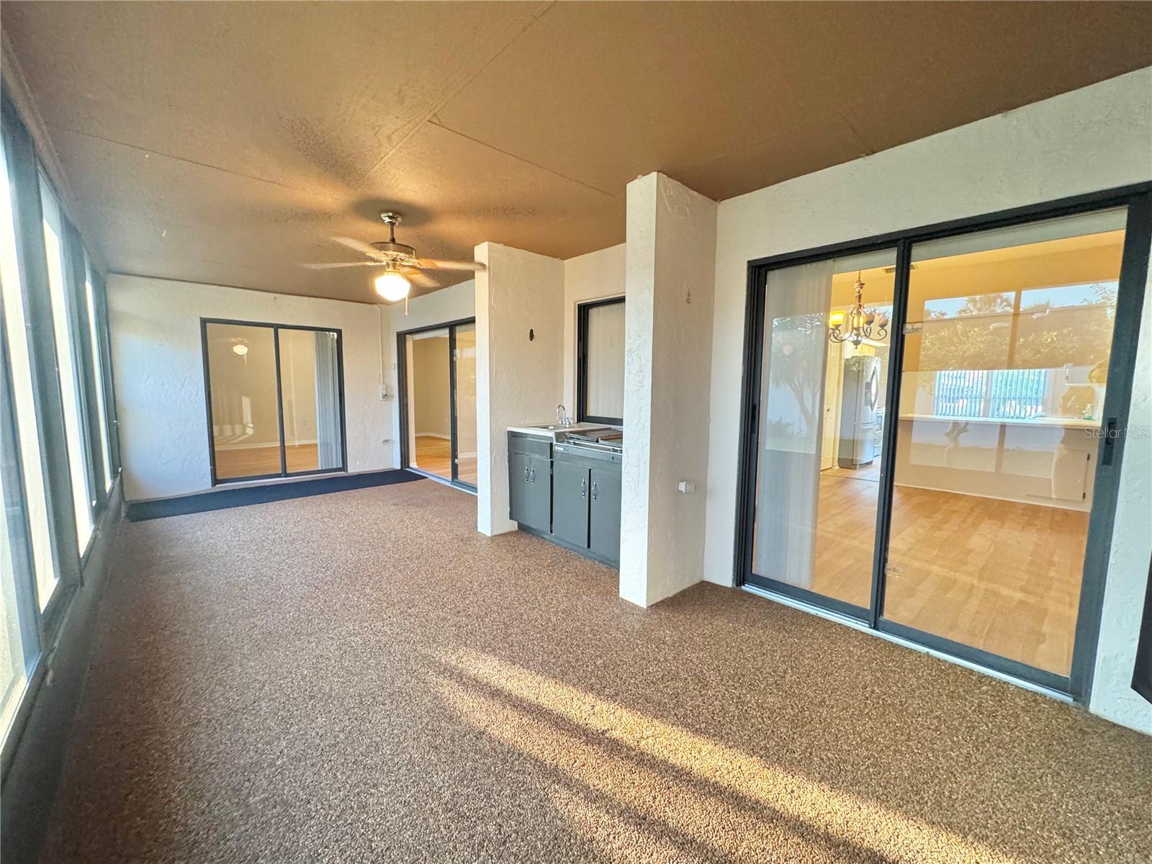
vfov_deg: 85.7
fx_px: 466
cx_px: 576
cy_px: 432
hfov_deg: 102.1
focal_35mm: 14
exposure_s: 1/60
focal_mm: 2.22
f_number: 2.2
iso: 500
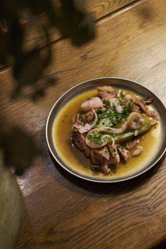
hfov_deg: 20.0
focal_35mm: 68
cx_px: 107
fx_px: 470
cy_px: 117
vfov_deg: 29.6
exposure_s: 1/200
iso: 2500
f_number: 2.8
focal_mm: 35
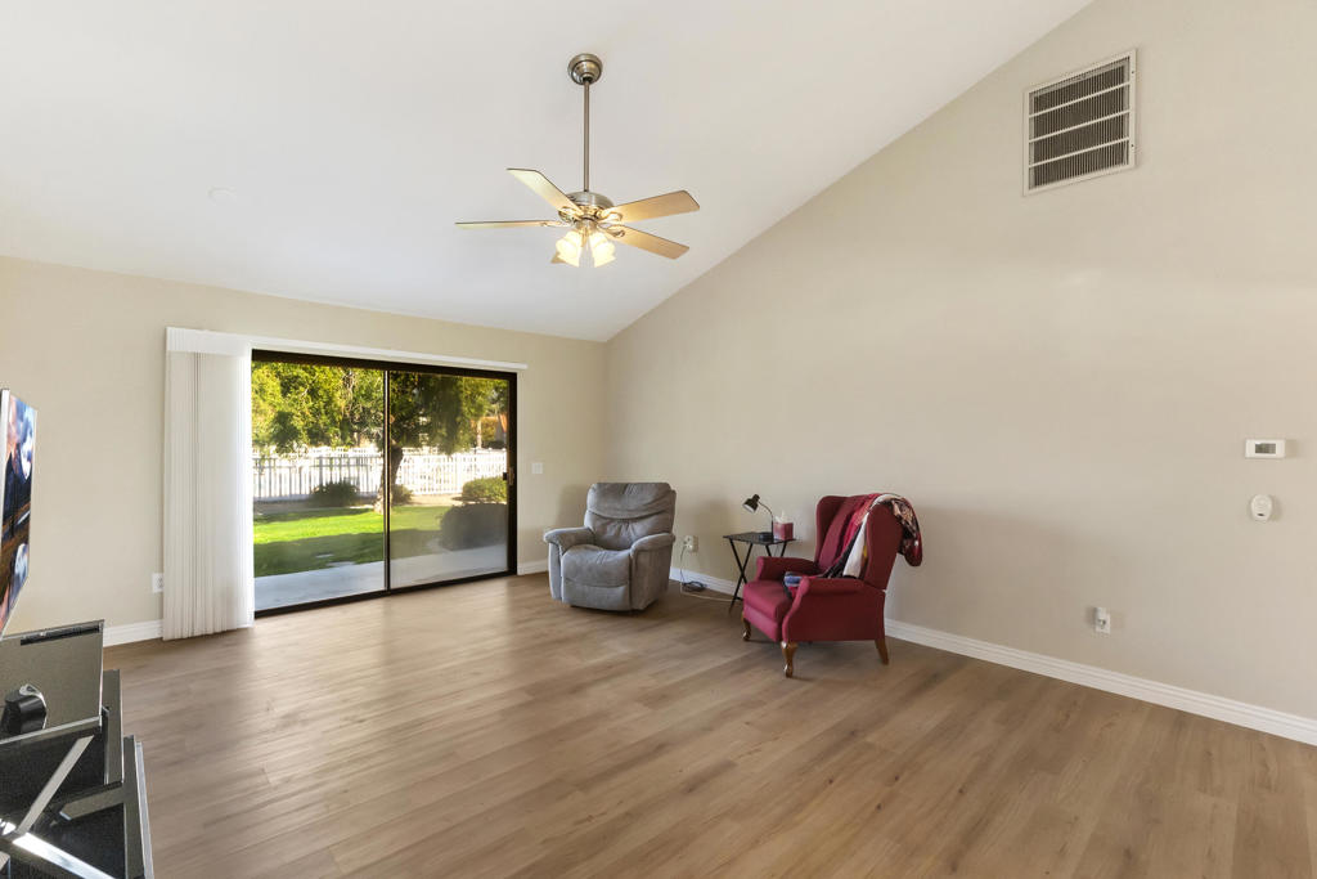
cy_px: 440
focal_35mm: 15
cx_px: 658
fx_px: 549
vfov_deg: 77.3
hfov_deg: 100.4
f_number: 8
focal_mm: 10
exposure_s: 1/30
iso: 400
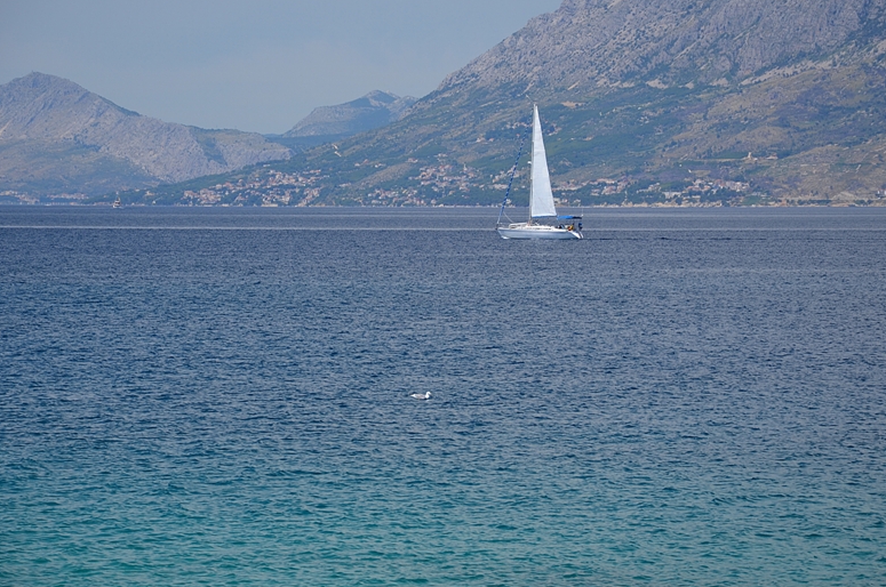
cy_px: 297
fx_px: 3993
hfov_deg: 12.7
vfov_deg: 8.4
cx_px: 456
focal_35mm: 163
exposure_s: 1/250
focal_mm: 105
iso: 180
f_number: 8
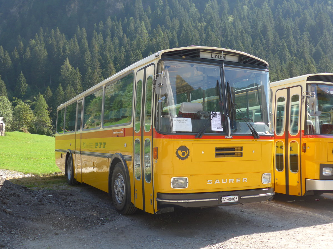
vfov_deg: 36.8
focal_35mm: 39
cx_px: 166
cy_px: 124
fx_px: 375
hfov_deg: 47.9
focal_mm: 8
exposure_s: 1/400
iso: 80
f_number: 2.8
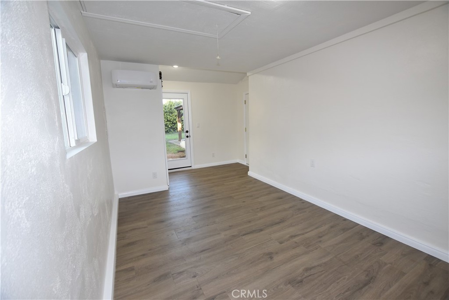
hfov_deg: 100.4
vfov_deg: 77.3
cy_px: 150
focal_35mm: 15
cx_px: 224
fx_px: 187
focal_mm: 10
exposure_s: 1/60
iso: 400
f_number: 4
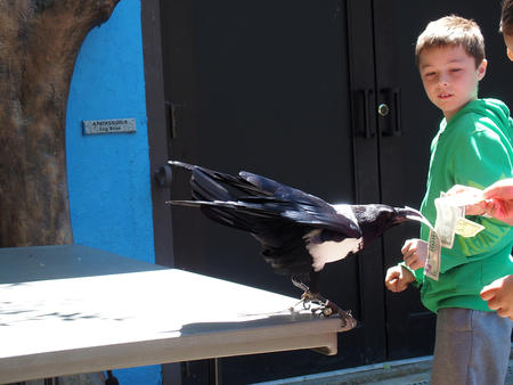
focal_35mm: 76
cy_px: 192
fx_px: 1127
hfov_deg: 25.6
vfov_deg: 19.4
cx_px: 256
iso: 100
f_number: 3.5
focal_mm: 16.1
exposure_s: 1/160
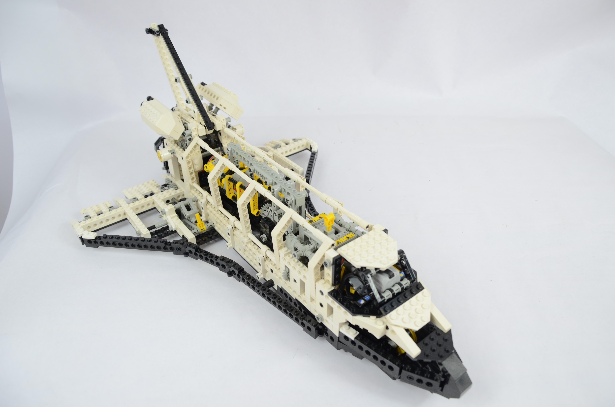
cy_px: 204
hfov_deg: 67.5
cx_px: 308
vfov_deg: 47.7
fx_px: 460
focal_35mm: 27
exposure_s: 1/80
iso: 400
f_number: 4.5
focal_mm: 18
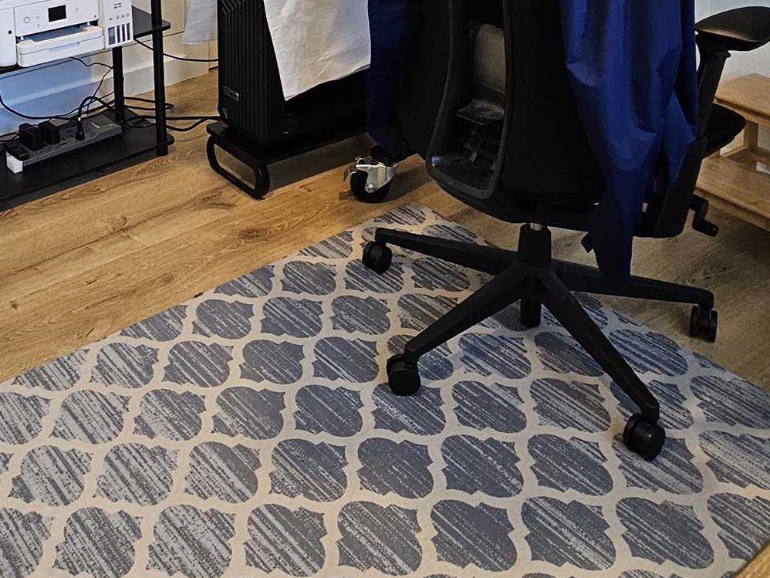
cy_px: -106
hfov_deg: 44.2
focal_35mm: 40
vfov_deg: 30.8
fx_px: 890
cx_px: 137
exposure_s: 1/60
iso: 125
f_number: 2.2
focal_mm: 2.2
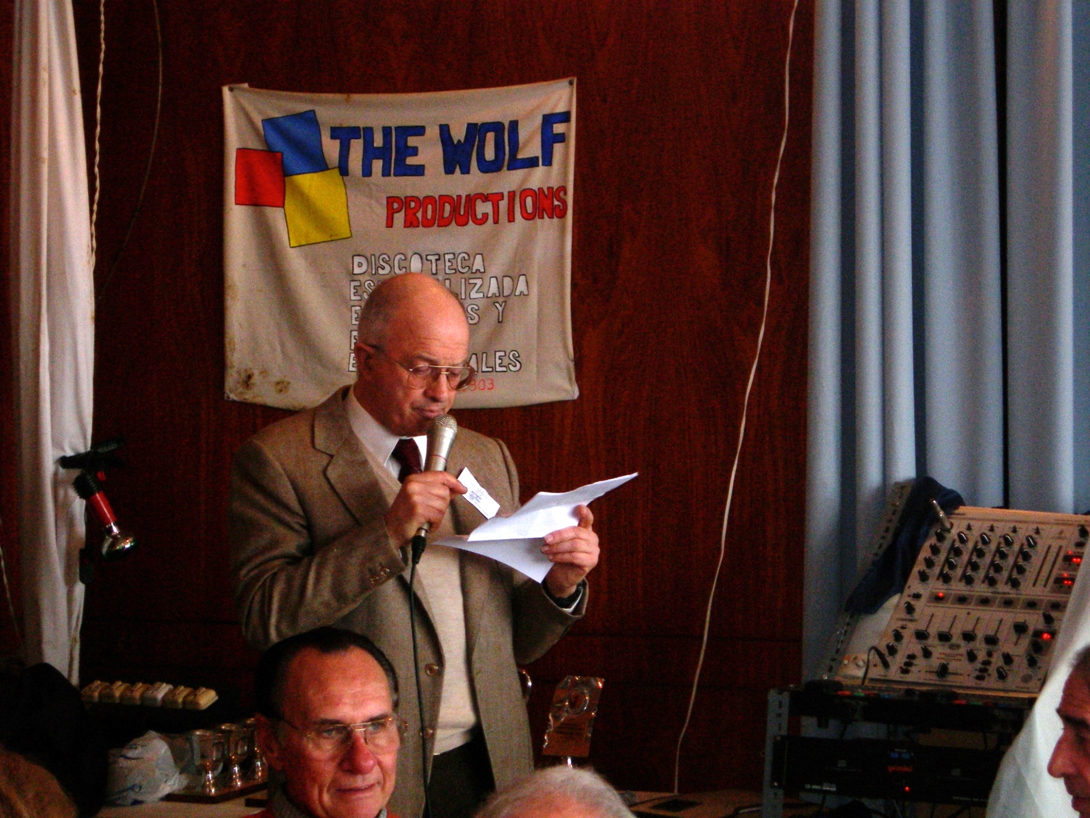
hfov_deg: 17.4
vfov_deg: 13.1
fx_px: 3558
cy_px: 409
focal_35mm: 113
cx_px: 545
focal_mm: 23.4
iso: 200
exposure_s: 1/60.1
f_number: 4.9
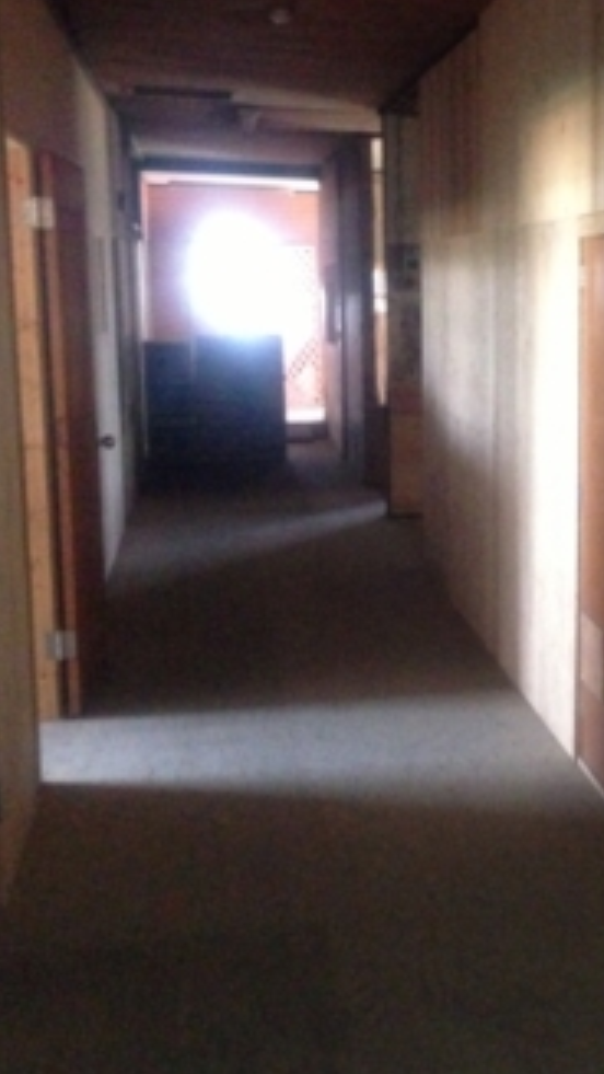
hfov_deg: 20.8
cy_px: 521
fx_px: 1566
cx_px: 666
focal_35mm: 55
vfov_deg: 37.8
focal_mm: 4.13
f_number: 2.4
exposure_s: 1/16
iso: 800
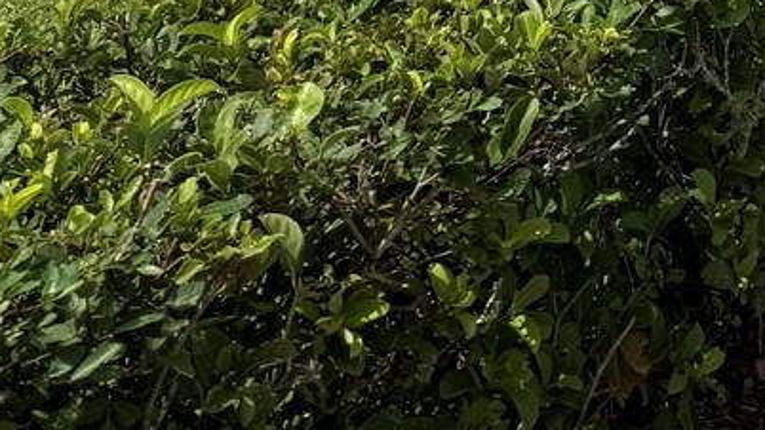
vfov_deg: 10.0
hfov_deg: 16.5
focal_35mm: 104
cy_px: -635
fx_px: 2109
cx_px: 1444
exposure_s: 1/8130
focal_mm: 6.76
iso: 80
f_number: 1.78
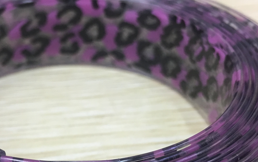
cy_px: 146
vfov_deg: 20.2
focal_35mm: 63
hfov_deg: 31.9
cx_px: 67
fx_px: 443
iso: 50
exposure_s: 1/17
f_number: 2.2
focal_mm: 4.15
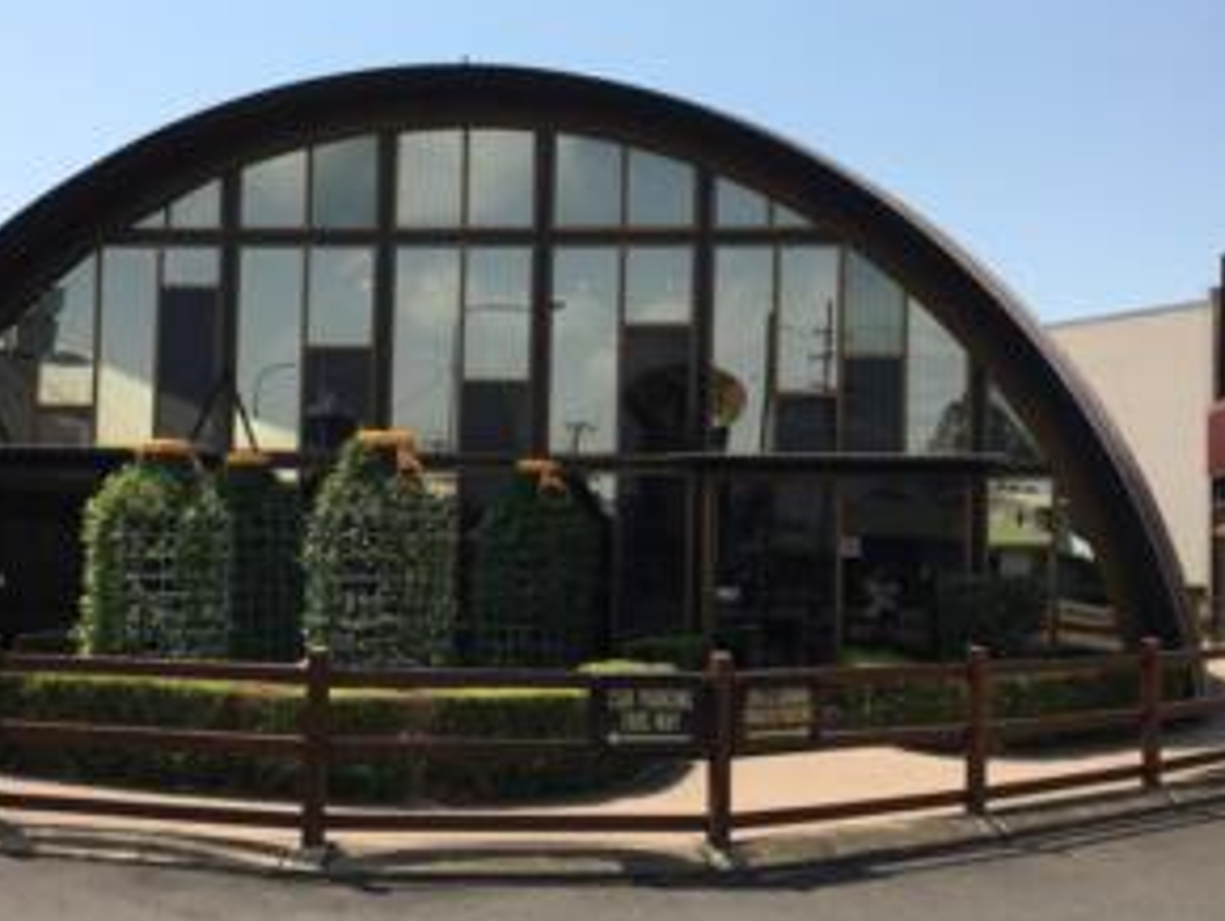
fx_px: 1771
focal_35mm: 50
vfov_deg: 29.1
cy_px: 475
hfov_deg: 38.1
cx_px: 676
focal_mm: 4.15
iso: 25
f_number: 2.2
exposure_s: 1/1709
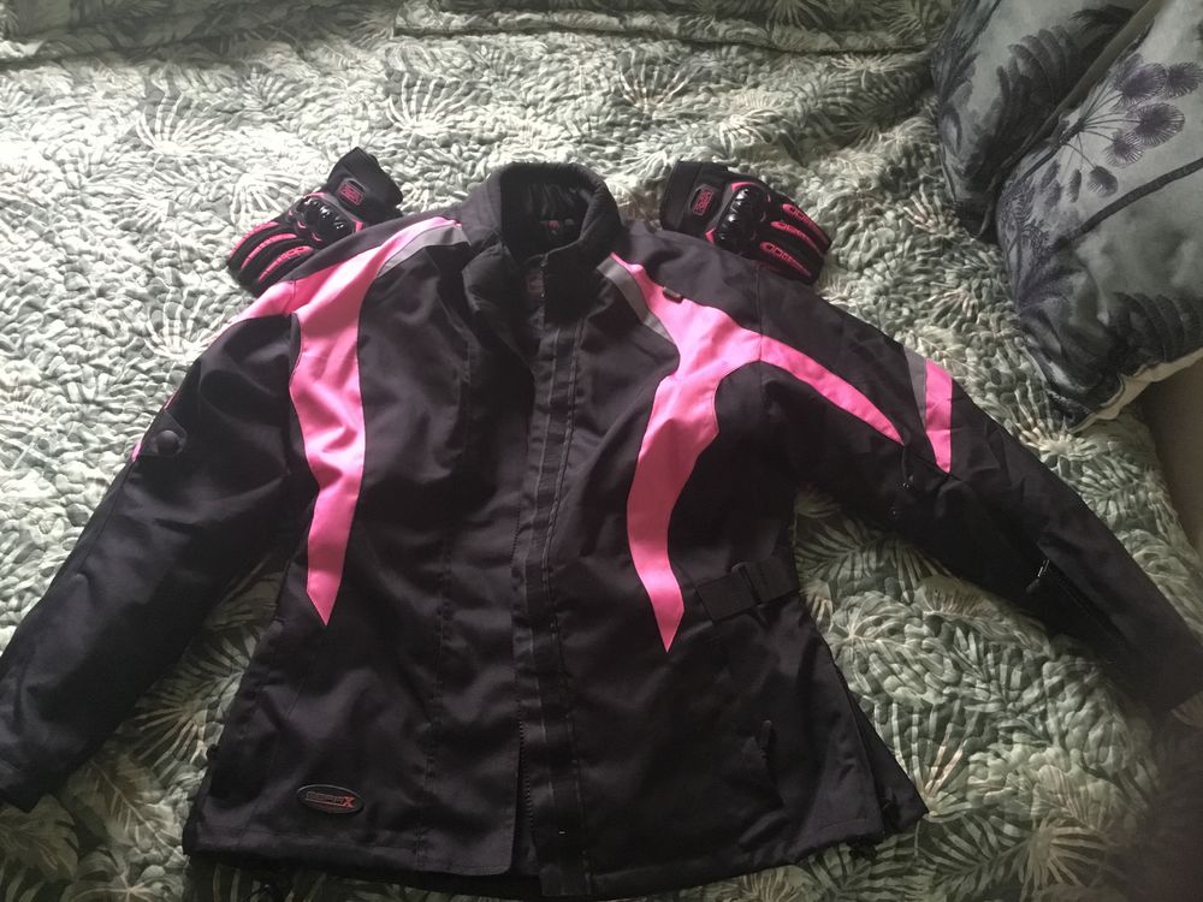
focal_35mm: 31
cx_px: 602
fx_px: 1077
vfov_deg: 45.4
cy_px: 451
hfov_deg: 58.4
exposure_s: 1/20
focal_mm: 3.3
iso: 200
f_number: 2.4
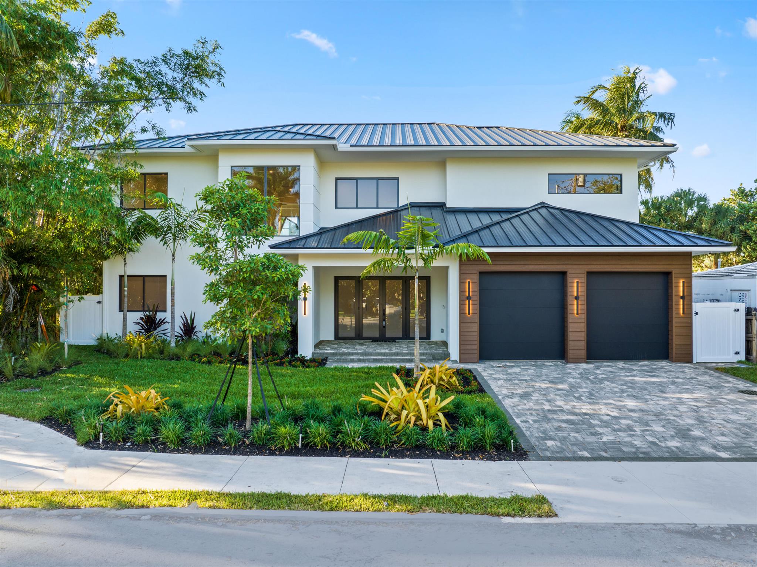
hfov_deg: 71.6
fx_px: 524
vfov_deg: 56.8
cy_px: 284
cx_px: 378
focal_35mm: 24
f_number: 5
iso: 100
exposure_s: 1/40
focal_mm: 12.29
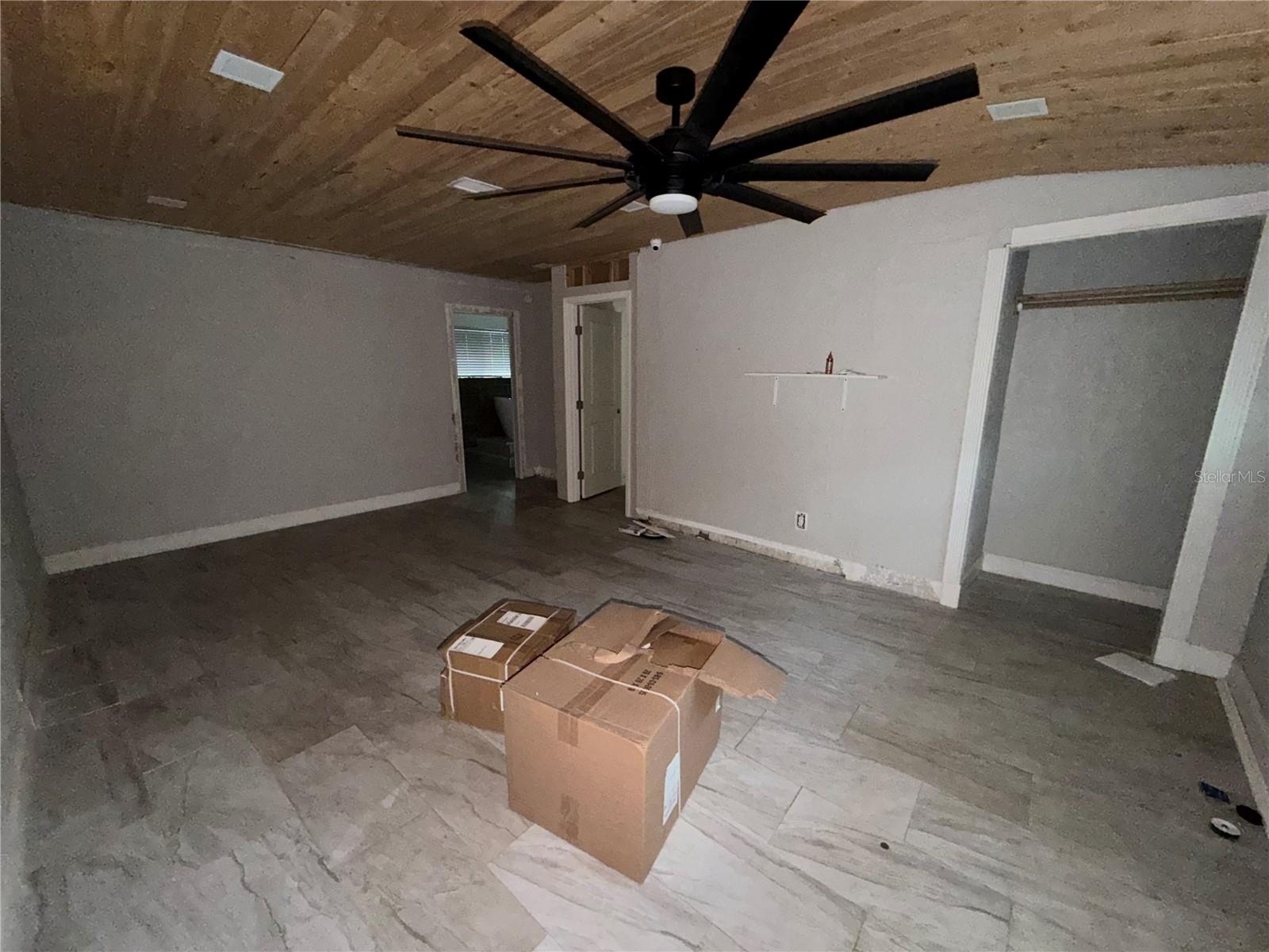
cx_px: 634
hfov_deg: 102.1
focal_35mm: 14
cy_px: 476
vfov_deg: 85.7
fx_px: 513
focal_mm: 2.22
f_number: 2.2
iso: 640
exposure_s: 1/25
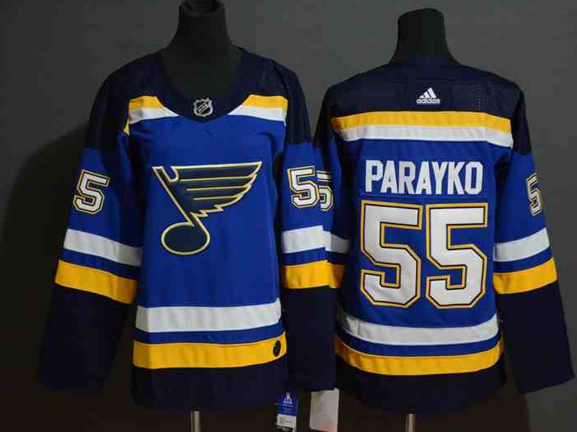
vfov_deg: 14.9
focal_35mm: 99
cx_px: 303
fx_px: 1650
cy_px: 216
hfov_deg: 19.8
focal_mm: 60
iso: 4000
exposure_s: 1/25
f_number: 5
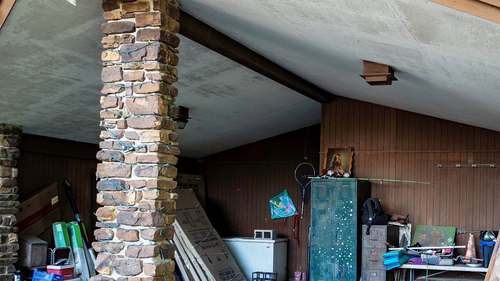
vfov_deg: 27.5
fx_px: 570
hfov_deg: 46.5
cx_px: 339
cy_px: 200
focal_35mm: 43
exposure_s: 1/160
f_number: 4
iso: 800
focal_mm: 16
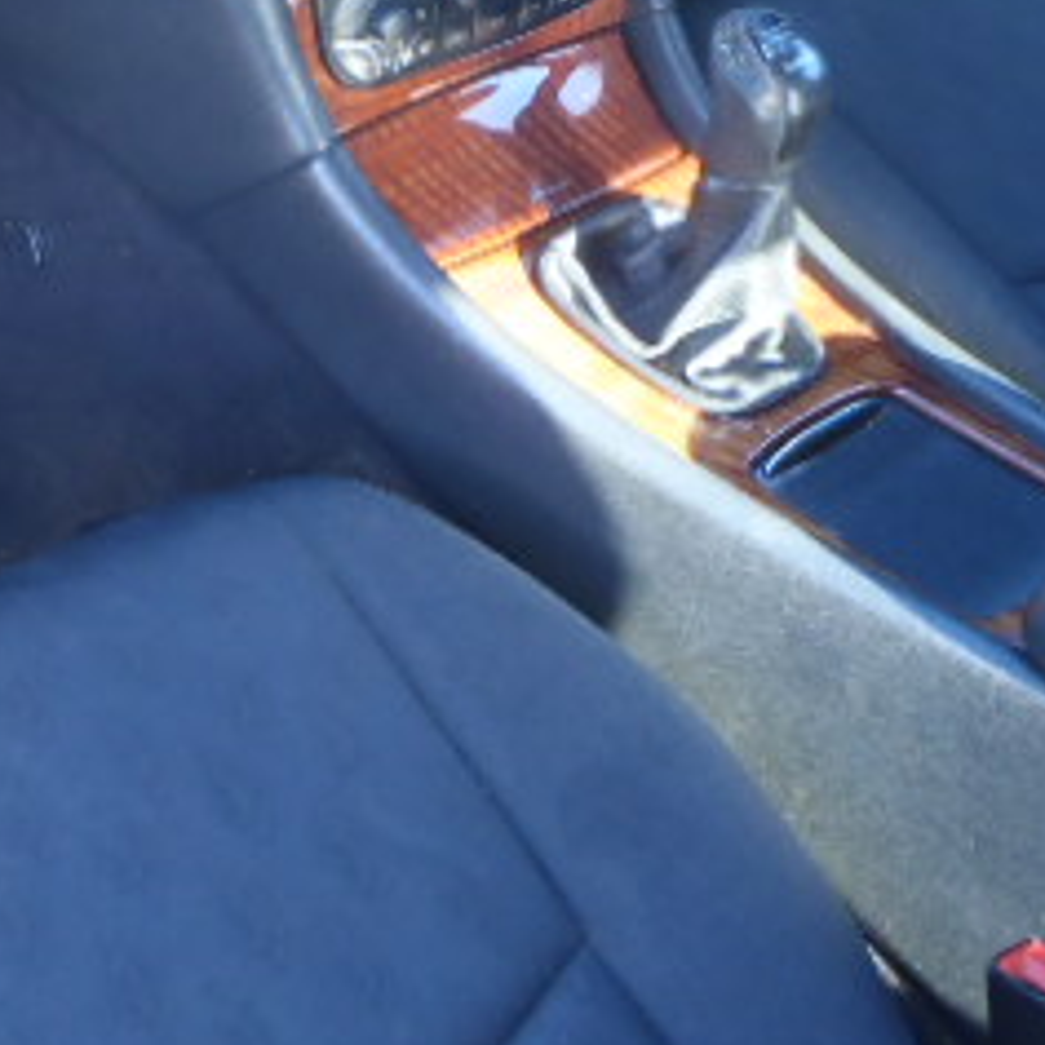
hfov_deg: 25.3
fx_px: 2288
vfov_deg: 24.9
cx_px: 213
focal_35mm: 67
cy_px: 80
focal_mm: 5
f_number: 3.5
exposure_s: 1/30
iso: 200
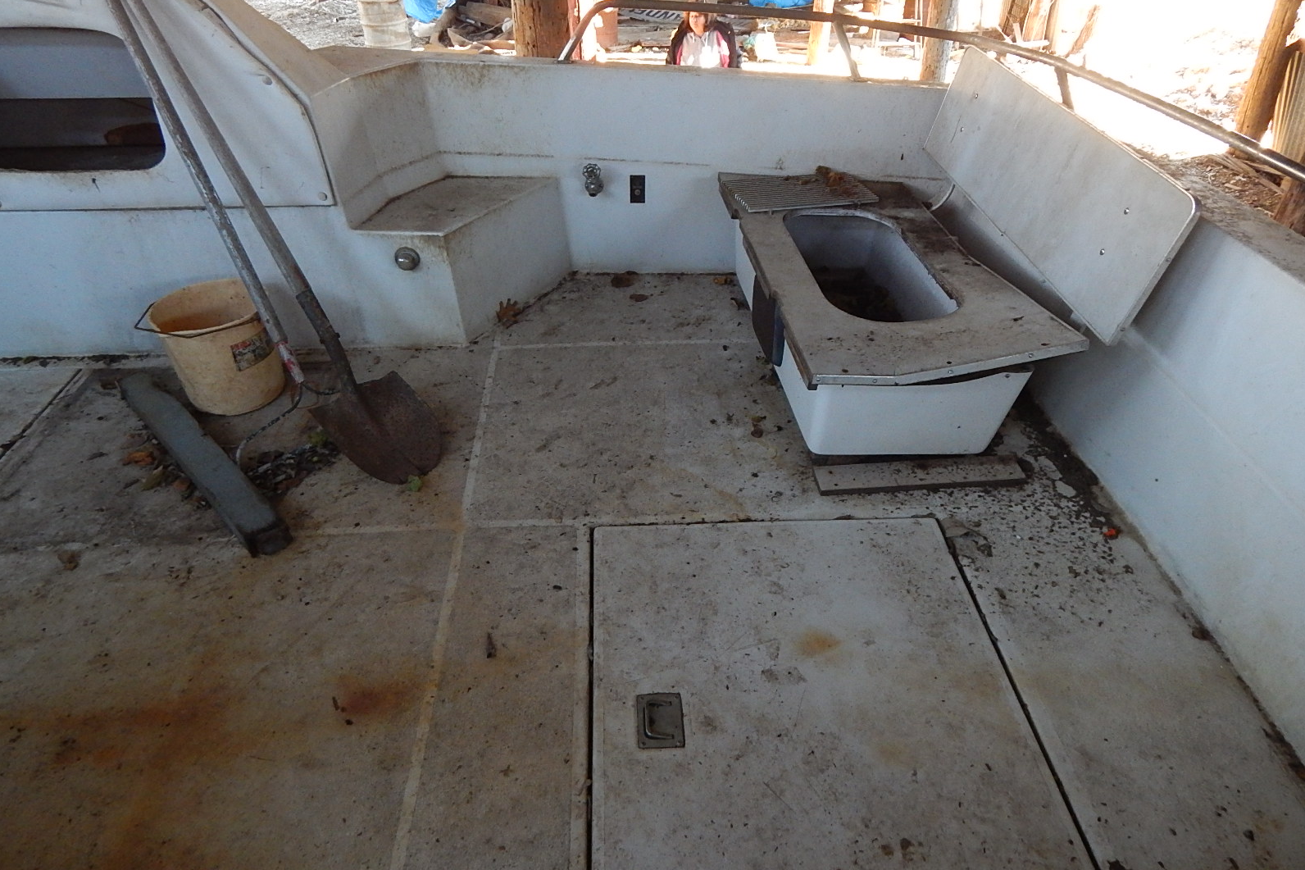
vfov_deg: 55.0
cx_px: 652
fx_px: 834
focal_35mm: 23
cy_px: 391
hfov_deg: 76.1
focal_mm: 4
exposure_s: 1/60
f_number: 3
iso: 400
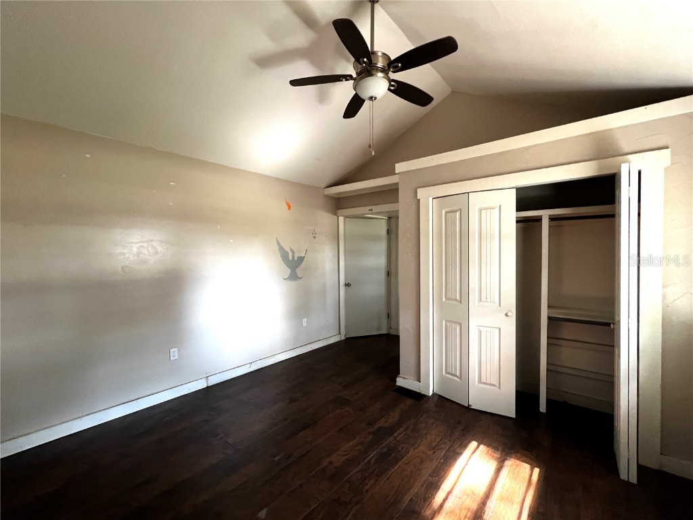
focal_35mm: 13
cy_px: 260
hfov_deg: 106.2
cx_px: 346
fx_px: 260
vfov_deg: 89.9
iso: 250
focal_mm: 1.57
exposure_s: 1/78
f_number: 1.8
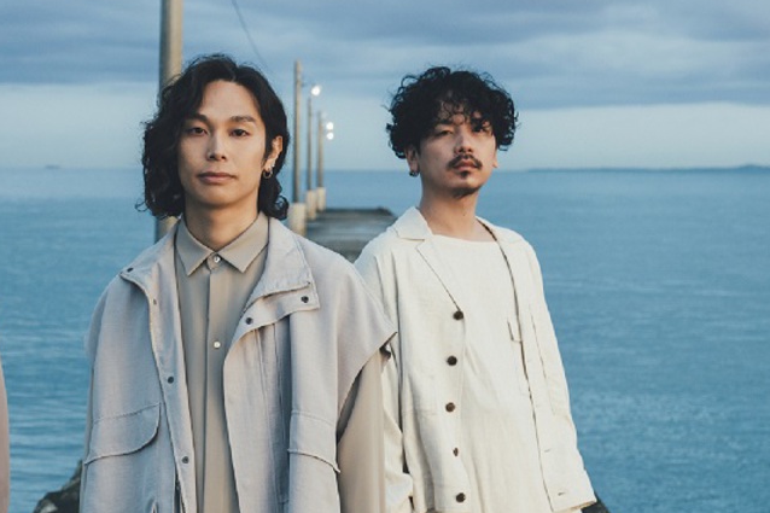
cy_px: 293
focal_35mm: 94
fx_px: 2010
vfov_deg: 14.5
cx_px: 210
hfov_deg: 21.5
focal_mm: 50
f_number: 5.6
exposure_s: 1/80
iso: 800
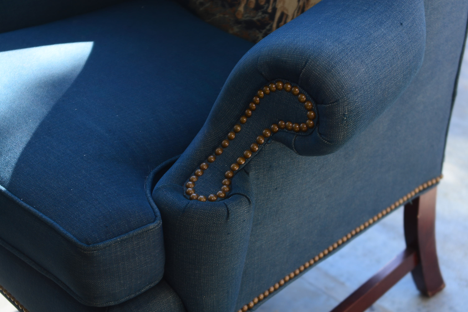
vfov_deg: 19.5
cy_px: 156
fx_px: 910
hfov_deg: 28.8
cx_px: 234
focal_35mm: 70
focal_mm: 70
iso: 250
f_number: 5.6
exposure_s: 1/200
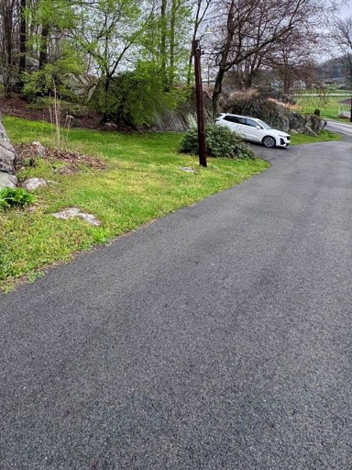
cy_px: 122
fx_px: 285
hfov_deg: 62.0
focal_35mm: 21
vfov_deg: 73.8
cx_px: 119
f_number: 2.2
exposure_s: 1/99
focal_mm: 2.22
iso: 50
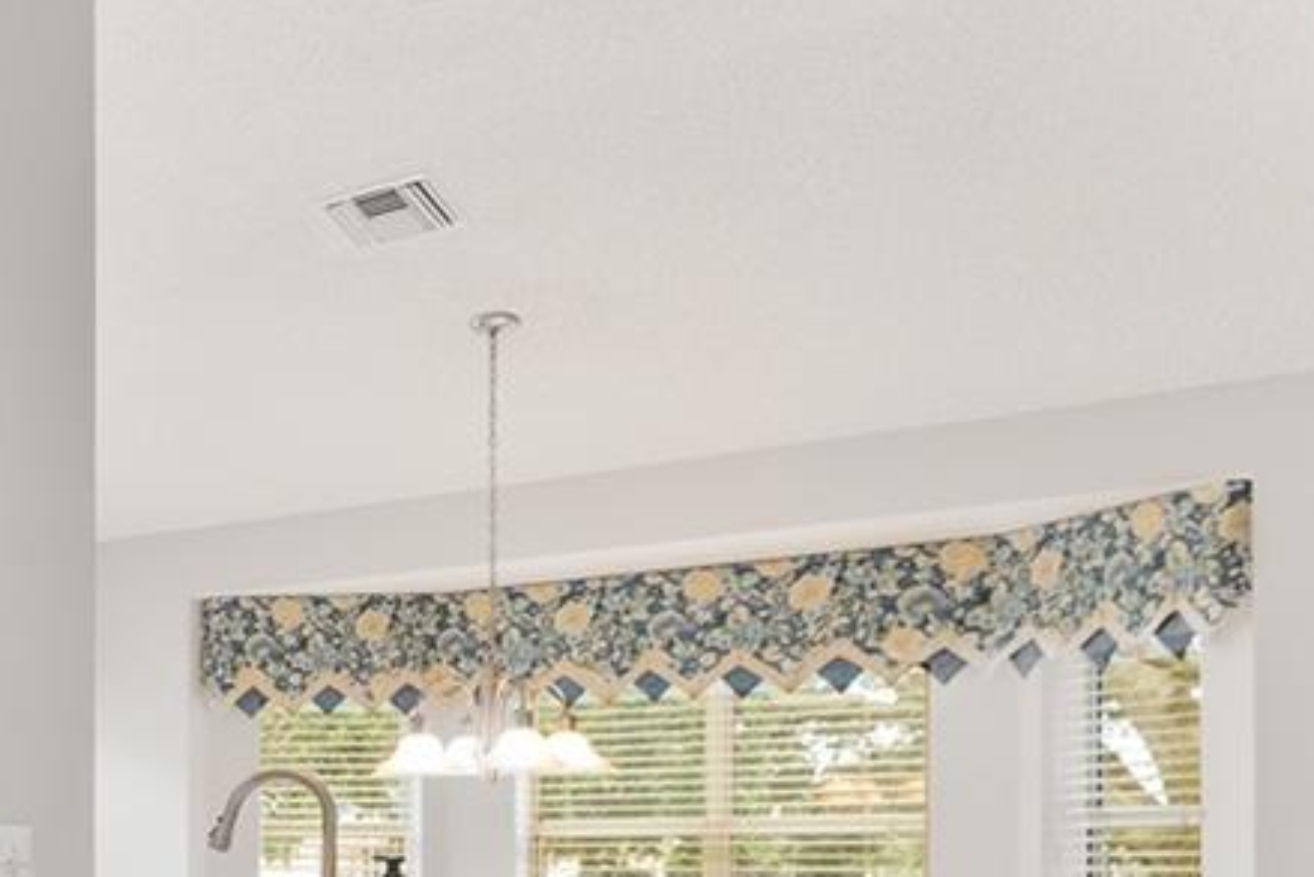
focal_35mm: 53
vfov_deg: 24.1
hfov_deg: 25.0
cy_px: 916
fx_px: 1942
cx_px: -802
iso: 400
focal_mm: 14.6
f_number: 7.1
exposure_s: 1/10
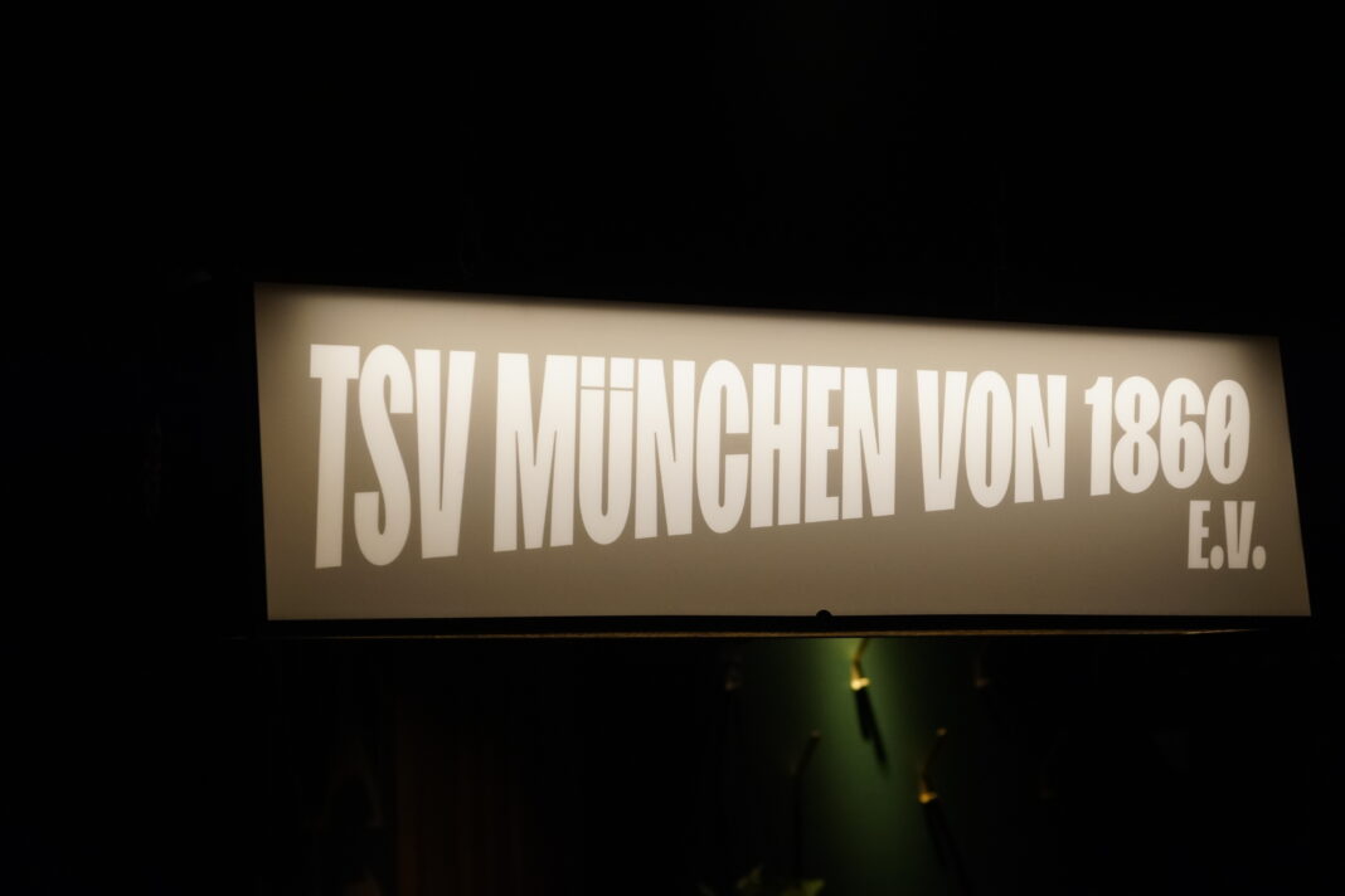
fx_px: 3082
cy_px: 448
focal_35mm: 82
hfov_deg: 24.6
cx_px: 672
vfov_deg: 16.6
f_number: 4.5
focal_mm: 55
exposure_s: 1/160
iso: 1000
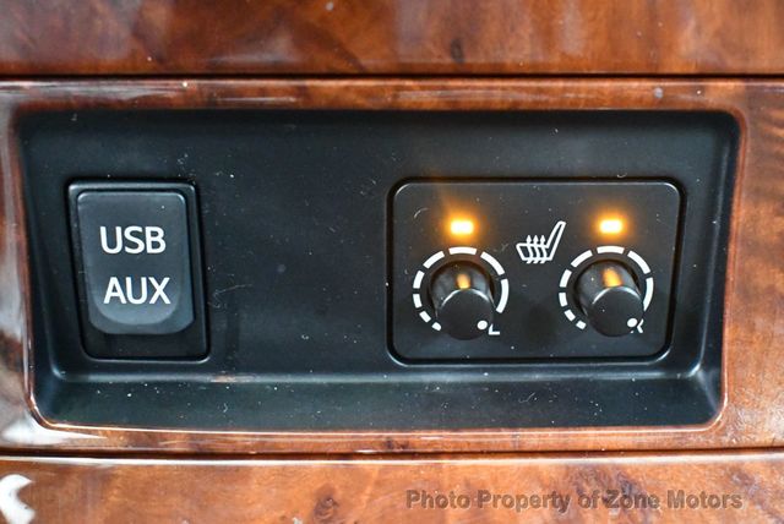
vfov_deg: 28.1
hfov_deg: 41.1
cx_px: 392
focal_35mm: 48
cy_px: 262
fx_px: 1046
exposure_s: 1/40
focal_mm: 24
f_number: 4
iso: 12800
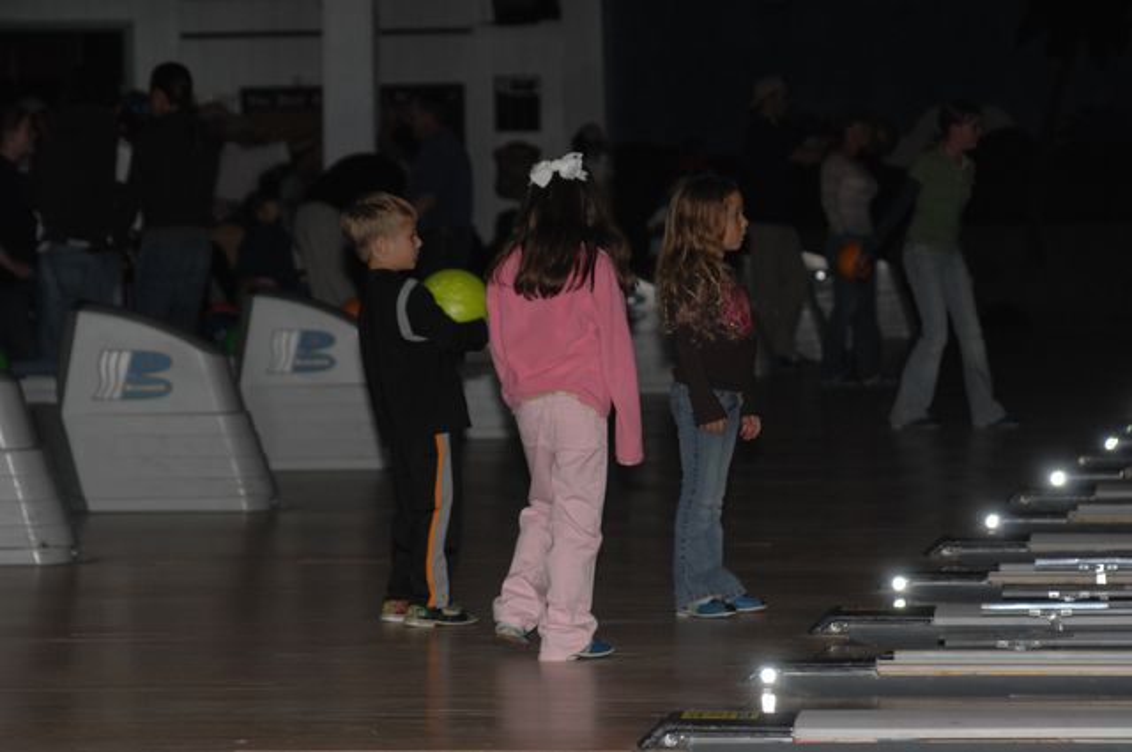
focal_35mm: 218
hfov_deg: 9.5
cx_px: 566
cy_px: 376
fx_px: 6830
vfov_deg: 6.3
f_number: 5.3
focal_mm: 145
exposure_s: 1/125
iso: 400
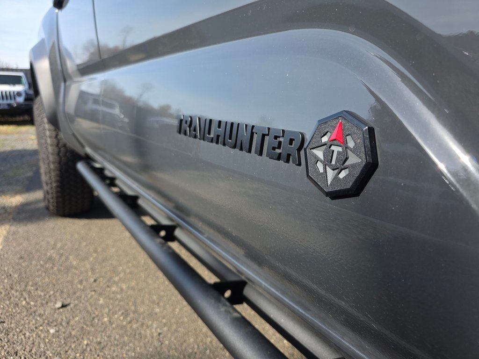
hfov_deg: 73.9
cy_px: 180
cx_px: 240
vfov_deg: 58.9
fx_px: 318
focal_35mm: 23
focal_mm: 6.3
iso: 80
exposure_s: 1/1799
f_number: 1.7
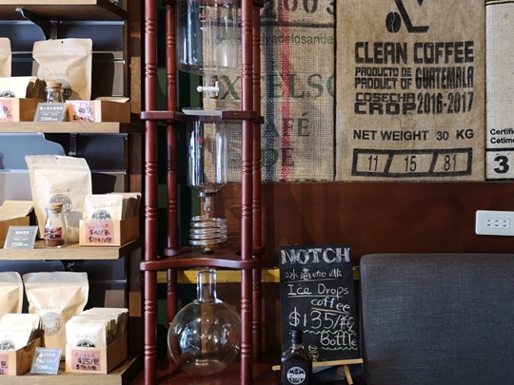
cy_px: 144
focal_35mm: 40
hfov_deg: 46.2
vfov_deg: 35.8
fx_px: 594
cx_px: 338
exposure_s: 1/33.3
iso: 250
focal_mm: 3.95
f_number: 1.8
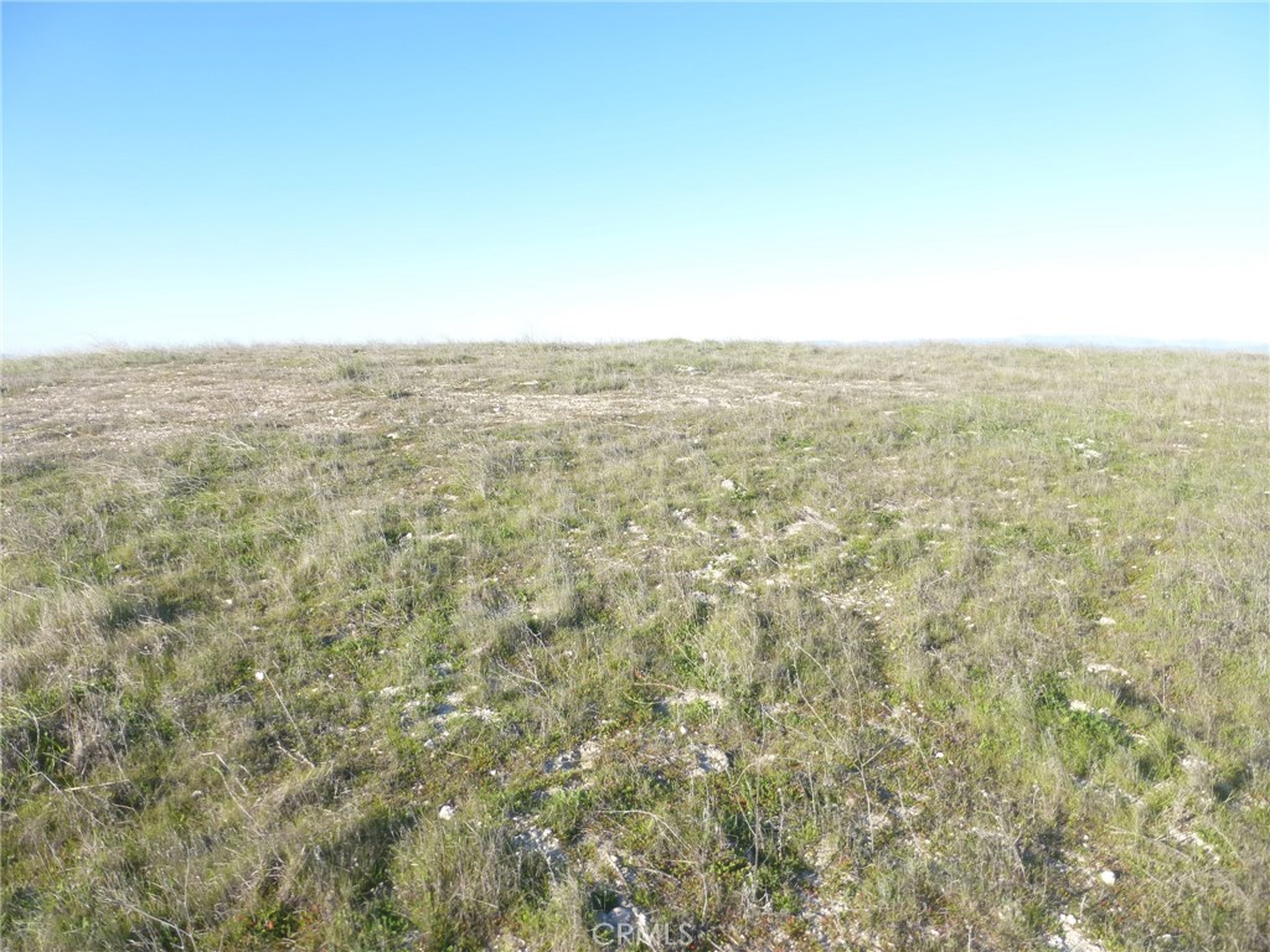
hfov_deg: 71.6
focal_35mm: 24
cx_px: 635
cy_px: 476
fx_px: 881
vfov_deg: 56.8
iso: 100
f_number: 4
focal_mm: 4.3
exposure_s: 1/320
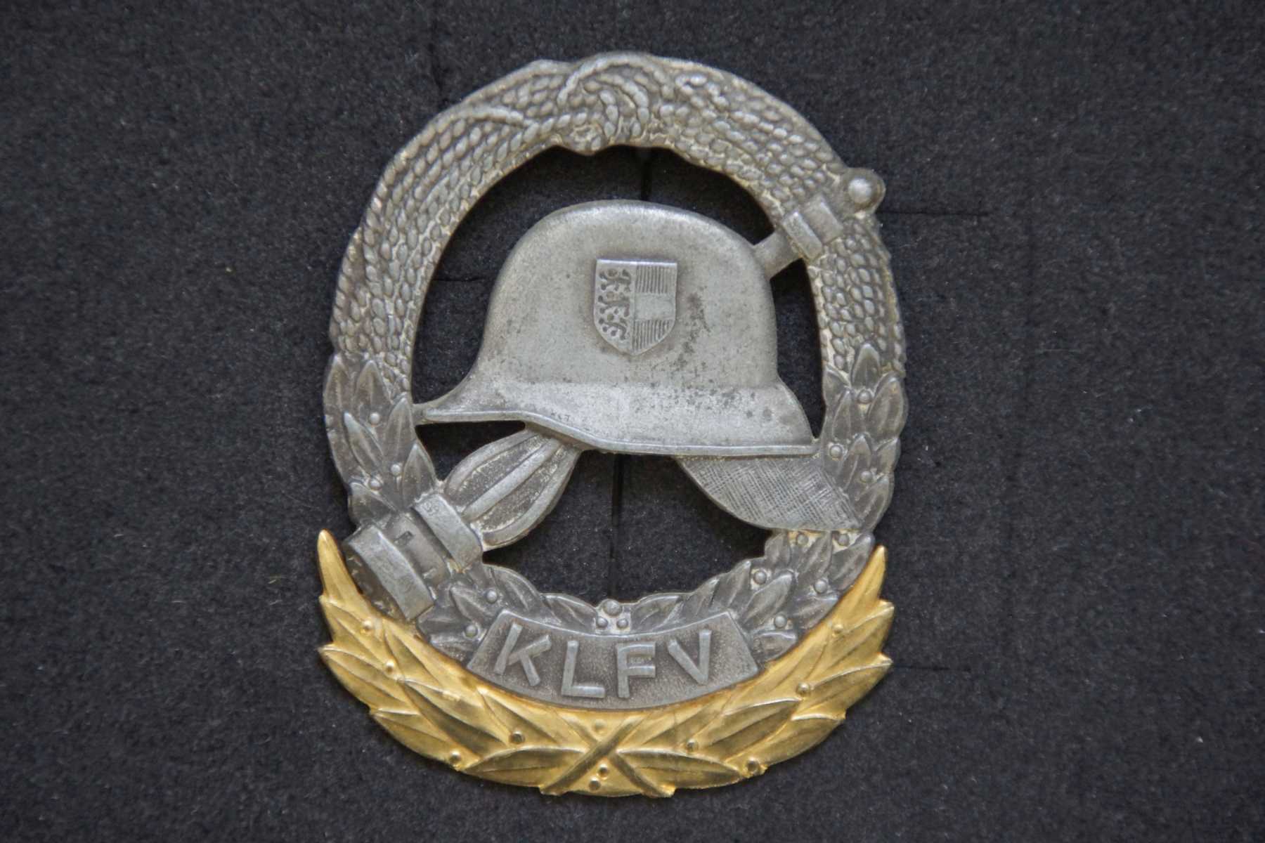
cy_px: 422
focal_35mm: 300
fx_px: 10541
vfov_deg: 4.6
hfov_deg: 6.9
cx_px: 632
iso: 1600
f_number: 6.3
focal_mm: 200
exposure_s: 1/50
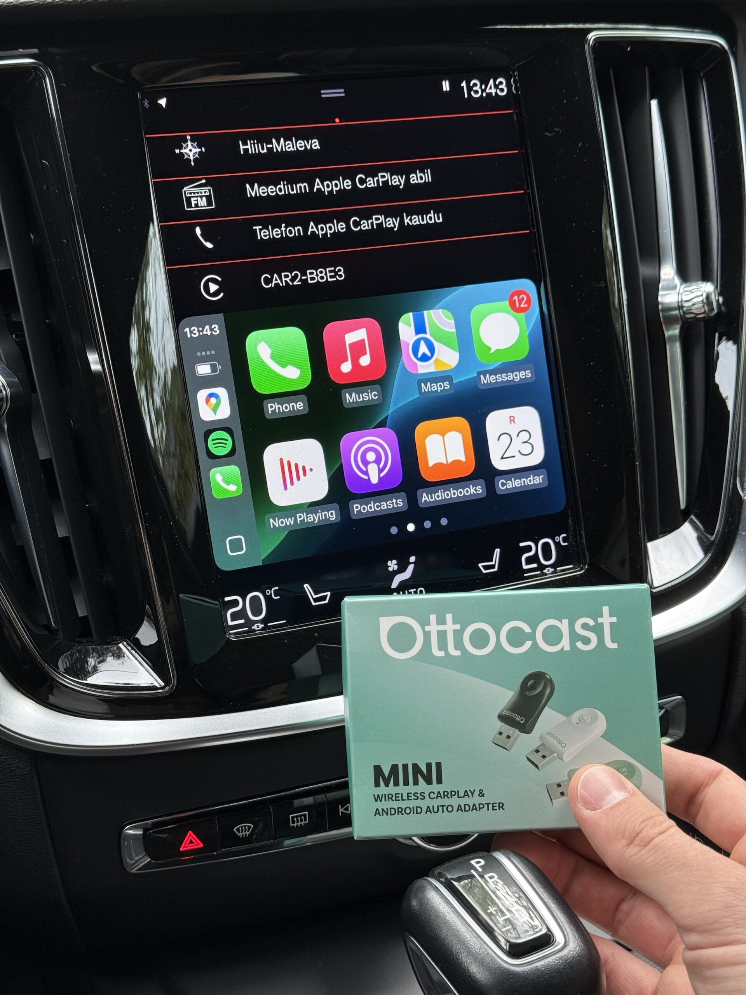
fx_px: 1379
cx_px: 373
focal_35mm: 48
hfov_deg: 30.3
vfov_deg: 39.7
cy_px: 498
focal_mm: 6.76
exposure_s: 1/122
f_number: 1.78
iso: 100
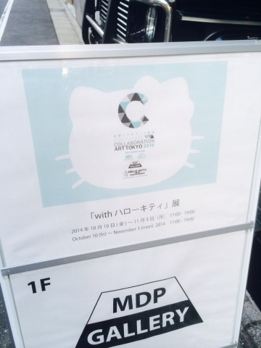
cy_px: 174
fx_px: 302
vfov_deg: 60.0
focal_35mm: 30
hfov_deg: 46.8
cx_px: 130
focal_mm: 4.12
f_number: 2.2
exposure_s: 1/120
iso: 50
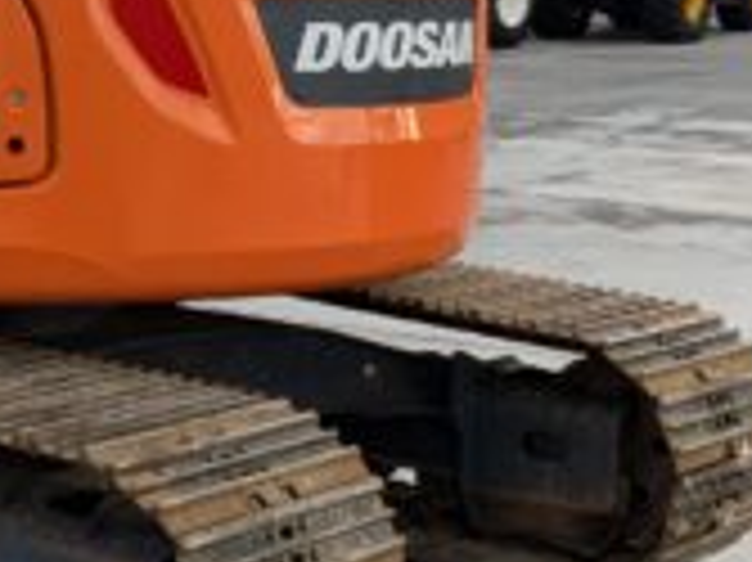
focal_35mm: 111
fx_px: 2410
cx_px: 104
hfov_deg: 17.5
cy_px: 0
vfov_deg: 13.1
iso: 16
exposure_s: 1/674
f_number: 1.8
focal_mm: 3
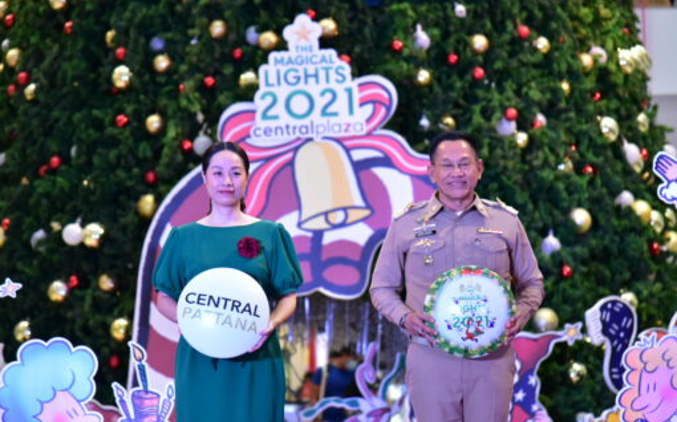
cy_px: 224
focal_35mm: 144
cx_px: 333
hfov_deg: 14.5
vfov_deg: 9.1
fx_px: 2655
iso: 4000
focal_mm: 120
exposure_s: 1/320
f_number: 4
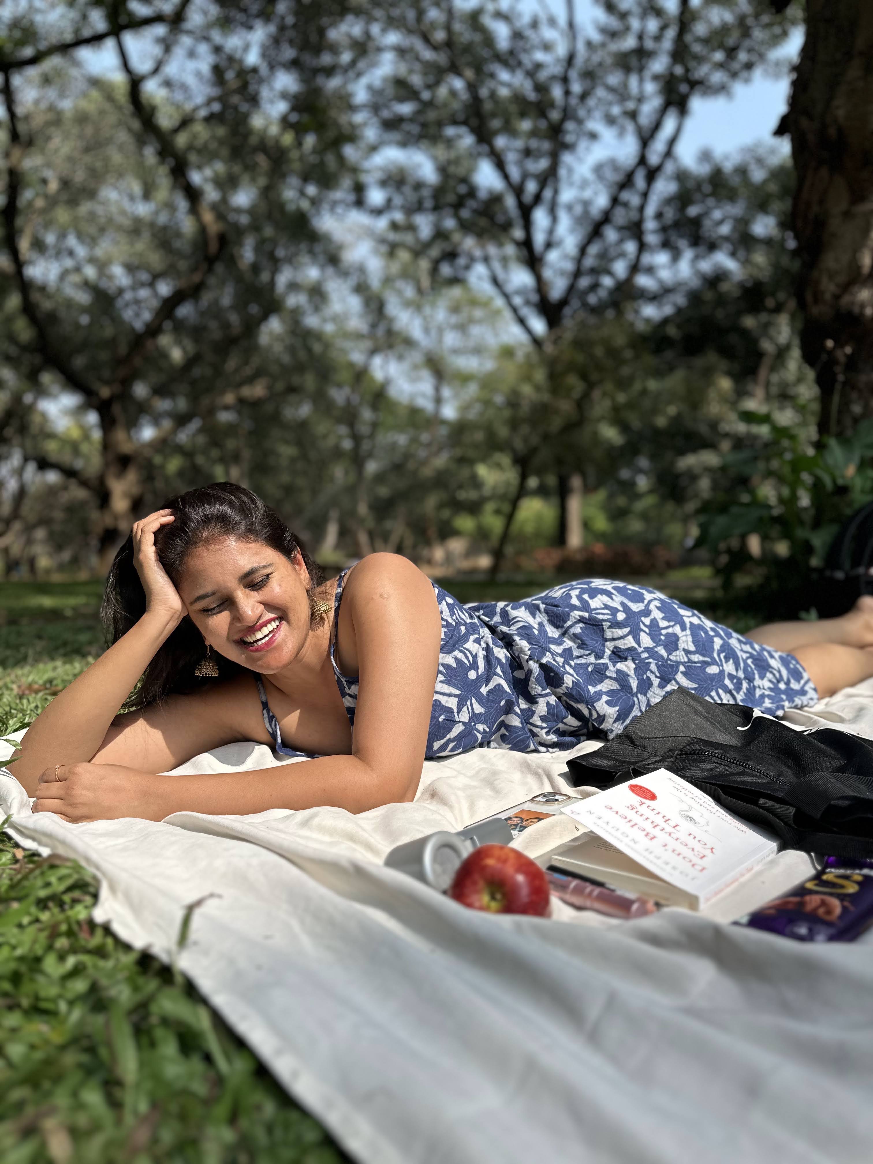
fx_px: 807
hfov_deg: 56.8
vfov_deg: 71.6
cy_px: 582
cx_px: 436
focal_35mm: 24
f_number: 1.78
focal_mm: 6.86
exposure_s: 1/2732
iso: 80
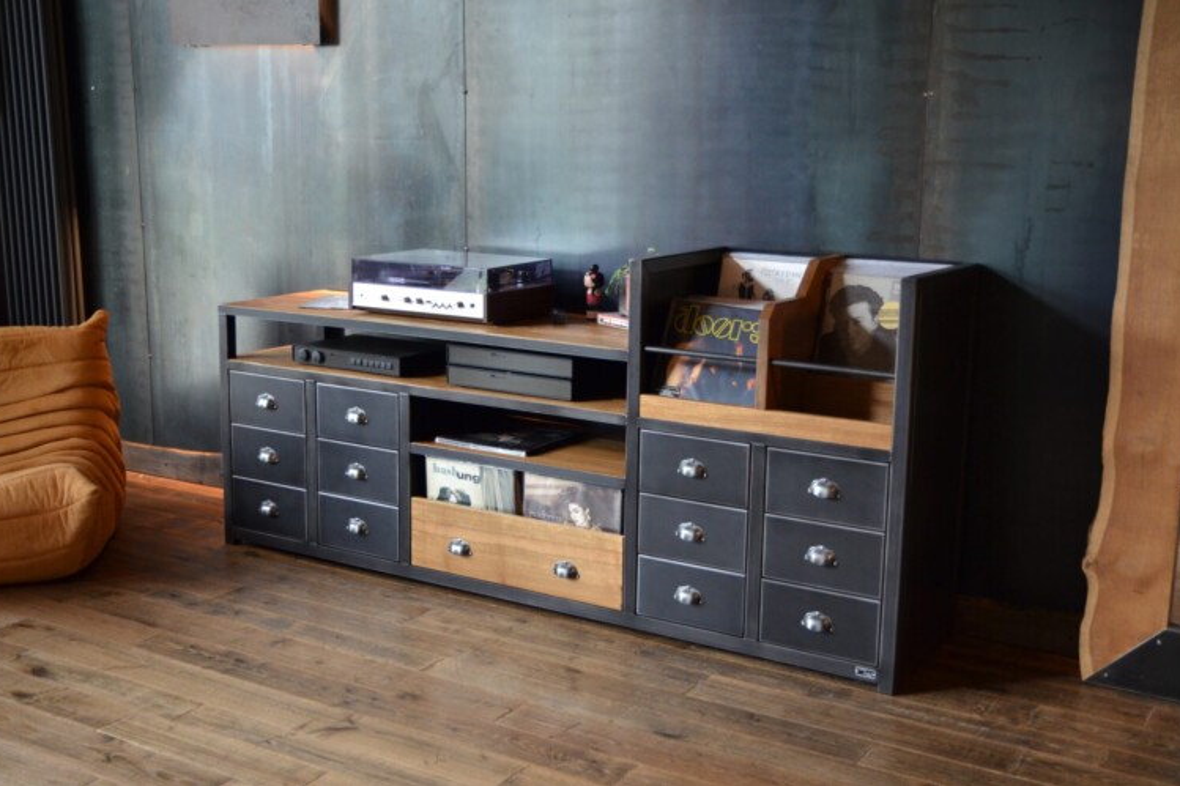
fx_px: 1459
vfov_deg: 30.2
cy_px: 388
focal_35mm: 45
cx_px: 583
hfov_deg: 44.0
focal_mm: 29
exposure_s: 1/100
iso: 800
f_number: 2.8
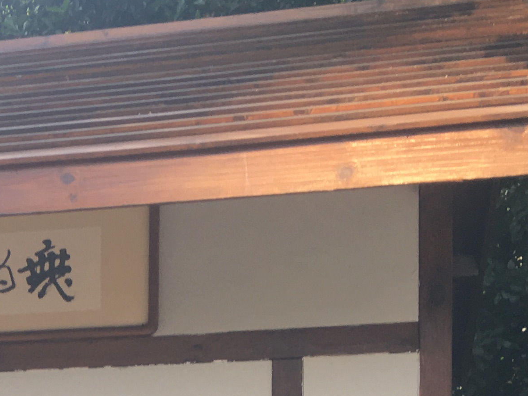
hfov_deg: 18.2
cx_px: -196
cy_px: 591
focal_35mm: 99
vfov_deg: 14.0
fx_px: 1510
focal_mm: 4.15
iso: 25
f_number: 2.2
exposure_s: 1/168
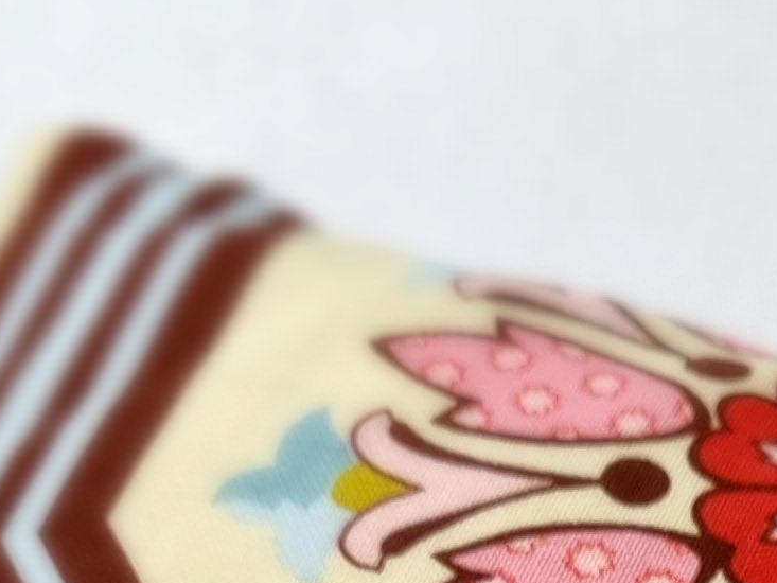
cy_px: 1294
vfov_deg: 9.5
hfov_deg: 13.6
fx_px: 3210
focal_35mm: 143
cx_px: 730
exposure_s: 1/100
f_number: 1.8
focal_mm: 5.4
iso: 50
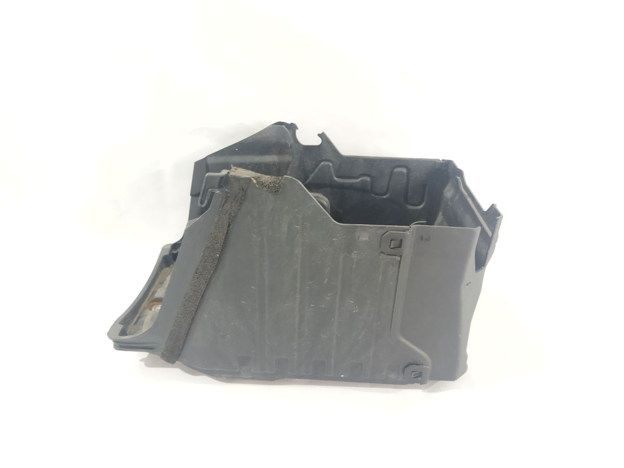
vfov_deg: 51.4
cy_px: 234
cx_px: 312
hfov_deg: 65.3
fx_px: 487
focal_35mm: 27
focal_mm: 4.71
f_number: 1.79
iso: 272
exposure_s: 1/25
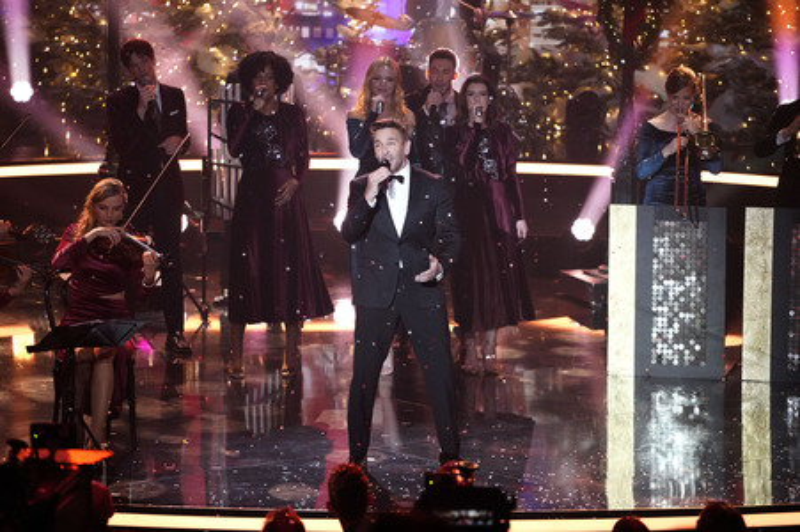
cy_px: 266
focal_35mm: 200
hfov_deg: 10.3
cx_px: 400
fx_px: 4441
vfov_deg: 6.9
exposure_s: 1/400
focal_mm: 200
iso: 10000
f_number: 4
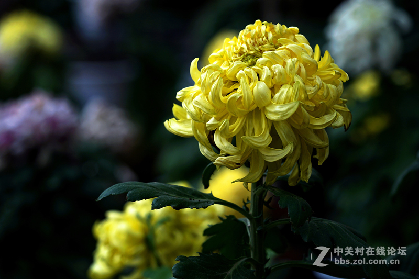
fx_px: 2153
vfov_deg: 7.4
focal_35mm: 185
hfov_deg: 11.1
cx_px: 210
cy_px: 140
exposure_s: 1/250
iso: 100
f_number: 6.3
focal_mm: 185
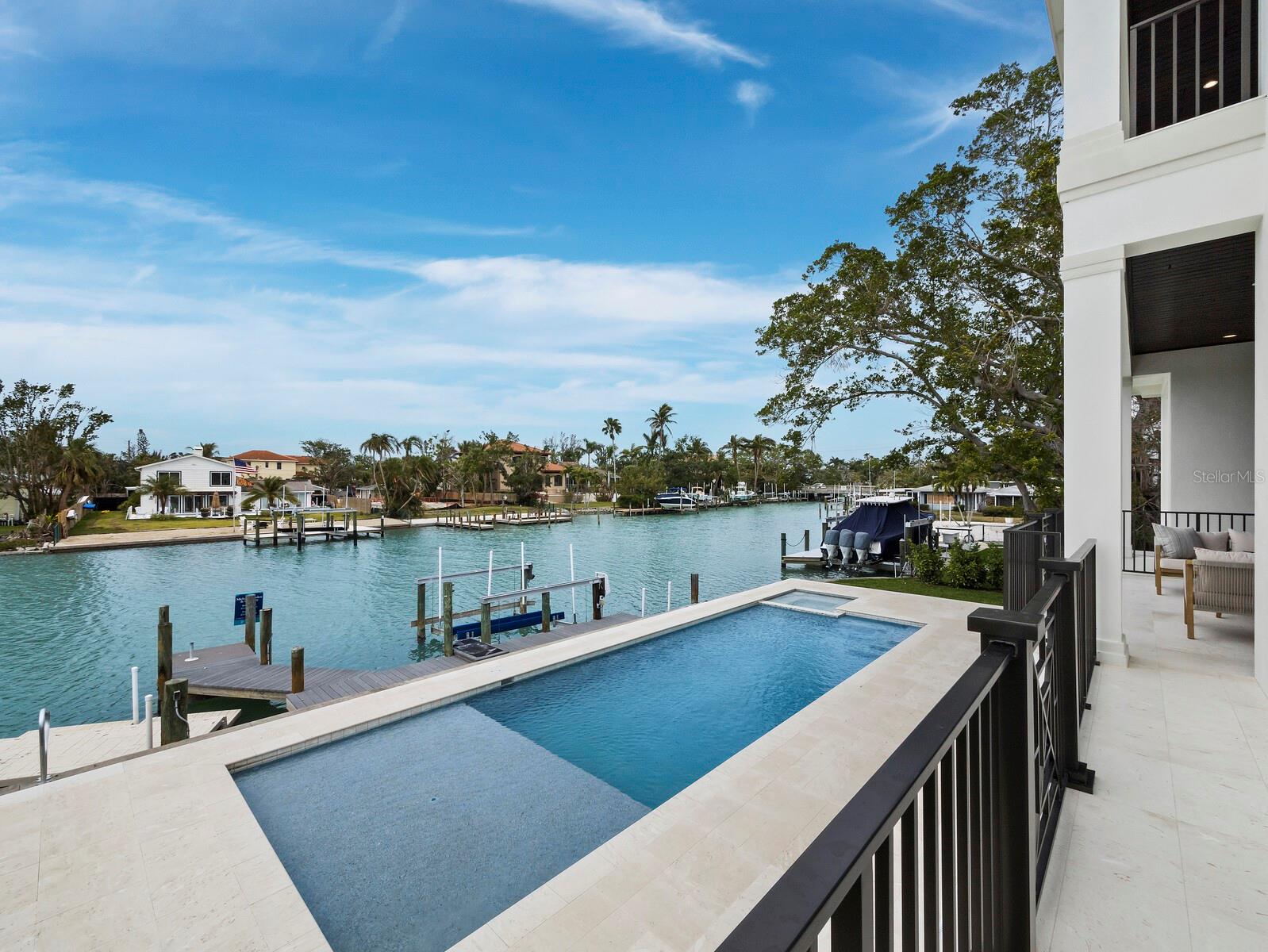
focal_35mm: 14
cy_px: 476
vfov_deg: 85.7
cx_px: 634
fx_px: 513
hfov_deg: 102.0
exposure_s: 1/640
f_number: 11
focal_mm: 7
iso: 400
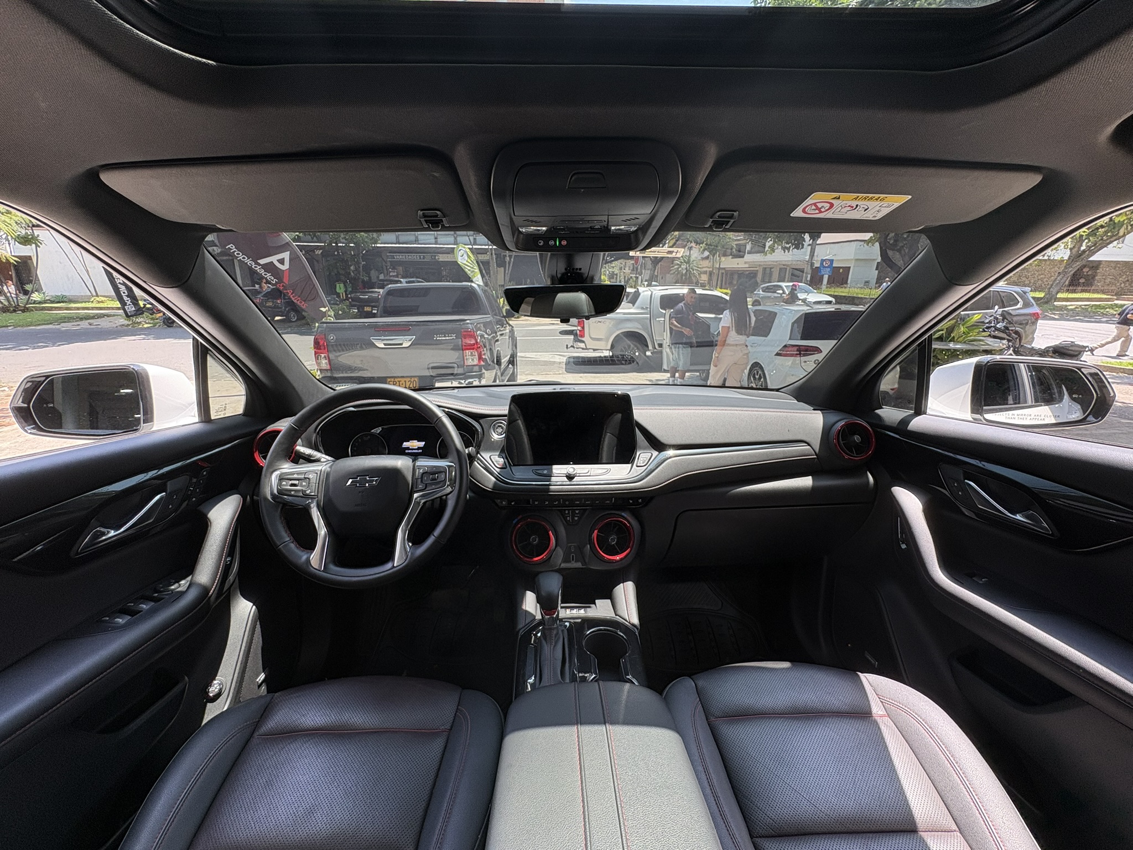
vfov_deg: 85.7
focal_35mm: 14
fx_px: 458
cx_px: 566
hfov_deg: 102.1
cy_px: 425
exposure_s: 1/99
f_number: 2.2
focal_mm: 2.22
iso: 40
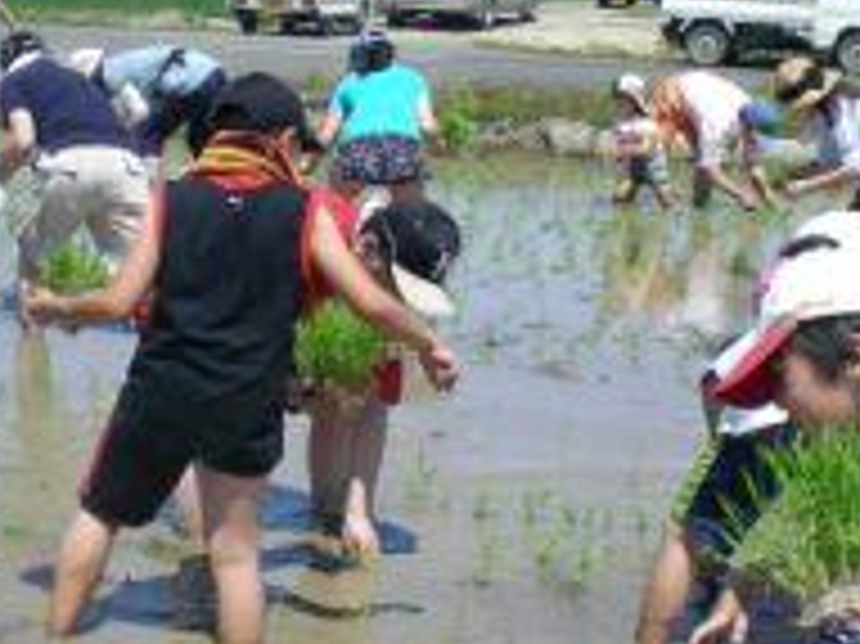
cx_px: 293
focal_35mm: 89
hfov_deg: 21.9
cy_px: 473
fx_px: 2210
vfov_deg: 16.5
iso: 50
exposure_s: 1/422
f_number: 4.6
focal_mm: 6.3
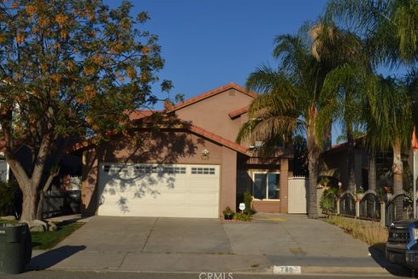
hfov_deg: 42.7
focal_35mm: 46
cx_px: 205
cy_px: 140
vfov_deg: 29.2
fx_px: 534
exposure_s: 1/200
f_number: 11
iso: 100
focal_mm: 30
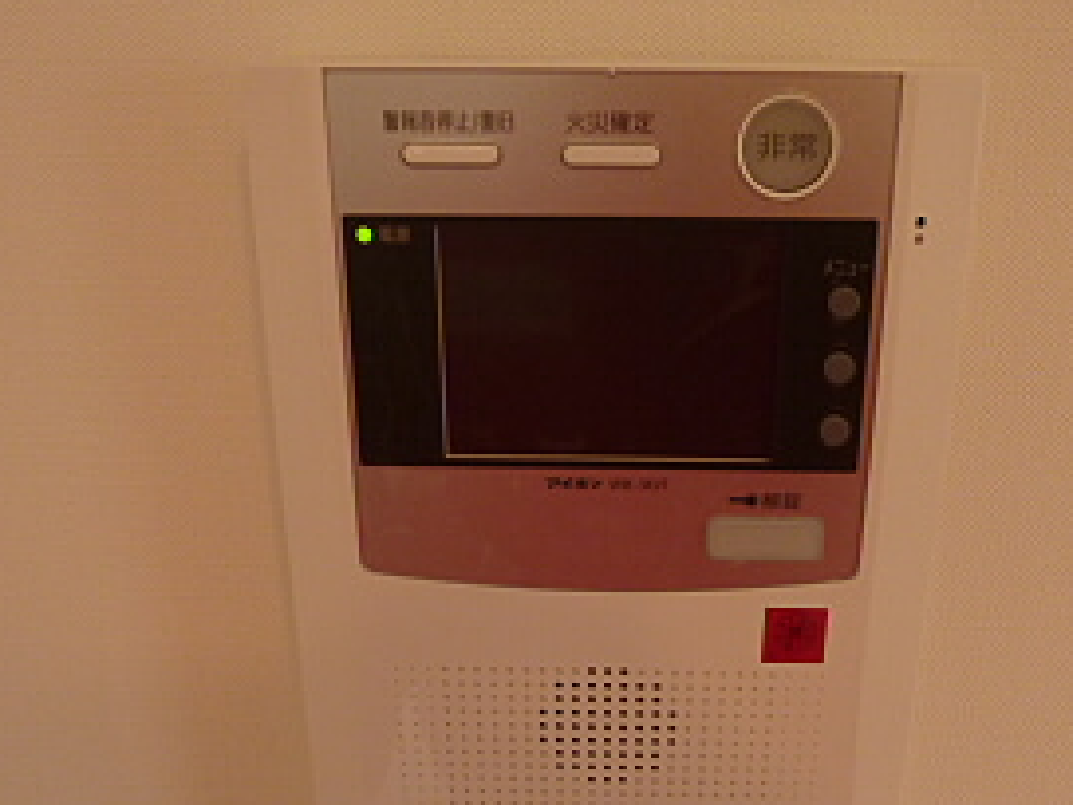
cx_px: 611
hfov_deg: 50.0
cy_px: 523
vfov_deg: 38.3
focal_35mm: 37
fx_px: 1147
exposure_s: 1/60
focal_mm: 4.3
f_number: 2.5
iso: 250
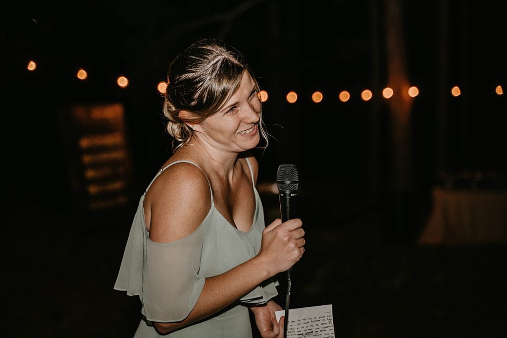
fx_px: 1056
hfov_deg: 27.0
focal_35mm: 75
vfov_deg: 18.2
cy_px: 169
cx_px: 254
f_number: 2.8
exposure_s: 1/100
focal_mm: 75
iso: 800
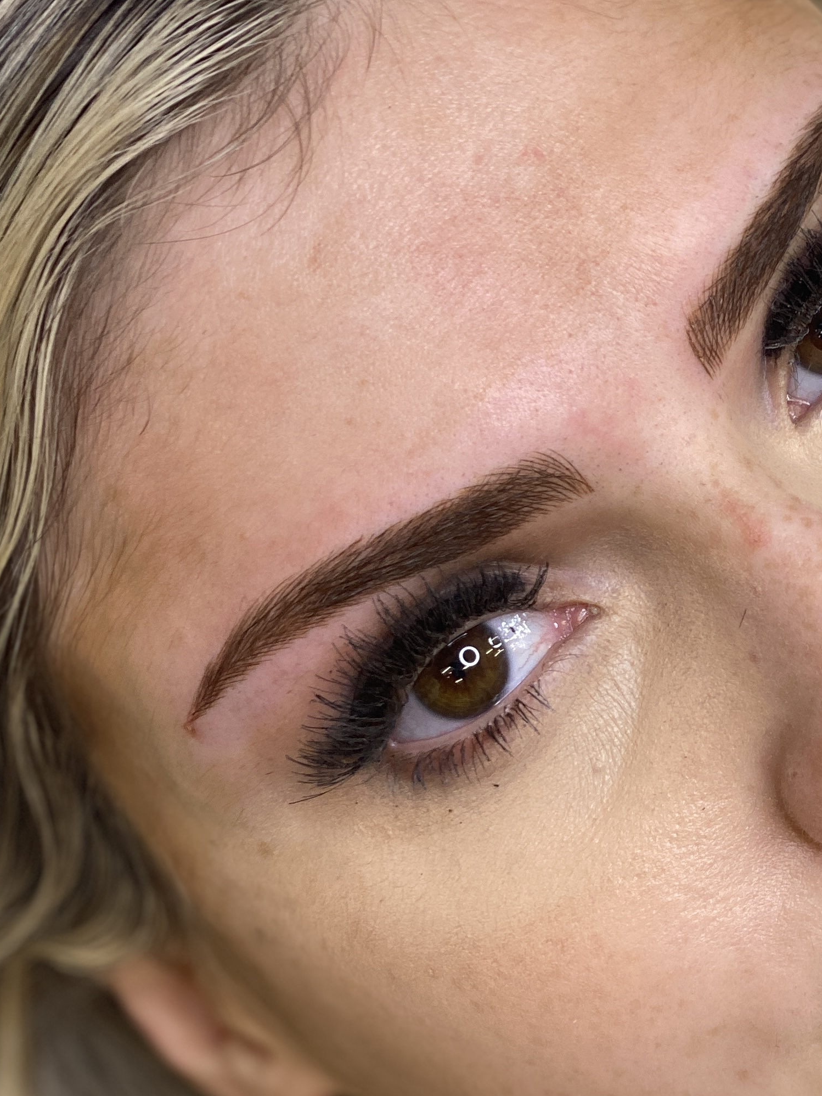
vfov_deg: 18.6
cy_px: 851
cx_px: 604
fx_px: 3324
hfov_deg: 14.1
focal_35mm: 105
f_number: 2
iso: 50
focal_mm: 6
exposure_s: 1/120
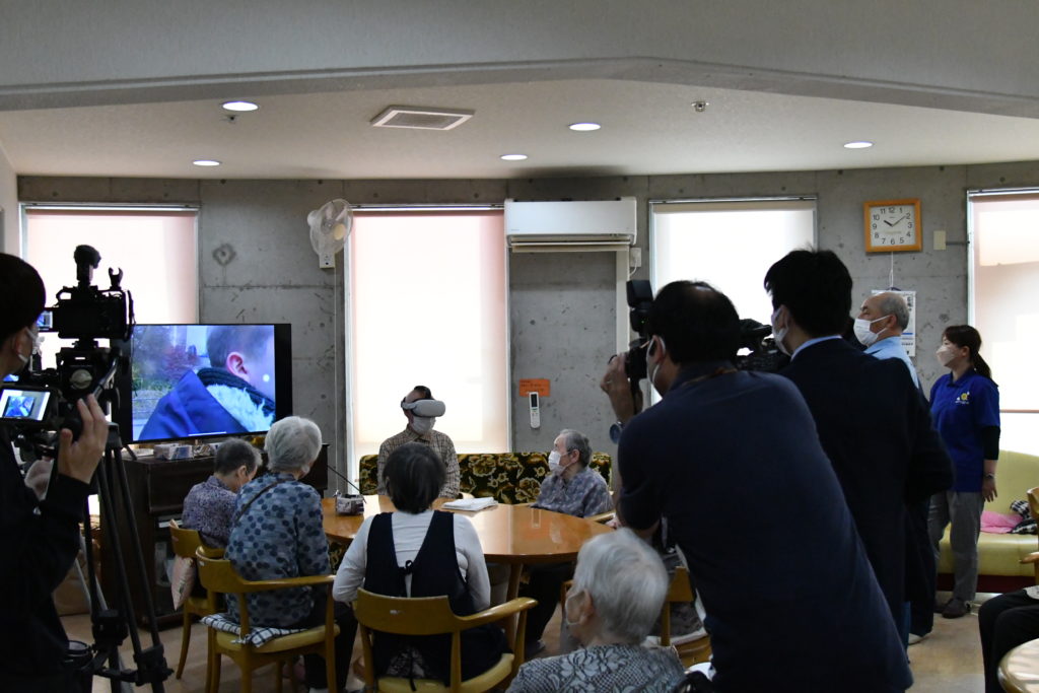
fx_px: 1039
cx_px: 520
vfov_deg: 36.9
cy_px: 346
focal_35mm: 36
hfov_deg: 53.1
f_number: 4
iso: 8000
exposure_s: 1/1000
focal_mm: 24
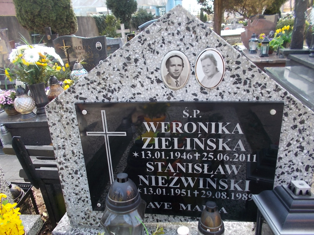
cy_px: 118
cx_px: 157
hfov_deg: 67.3
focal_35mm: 26
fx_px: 236
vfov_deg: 53.1
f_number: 3.2
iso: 80
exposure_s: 1/125
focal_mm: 4.6
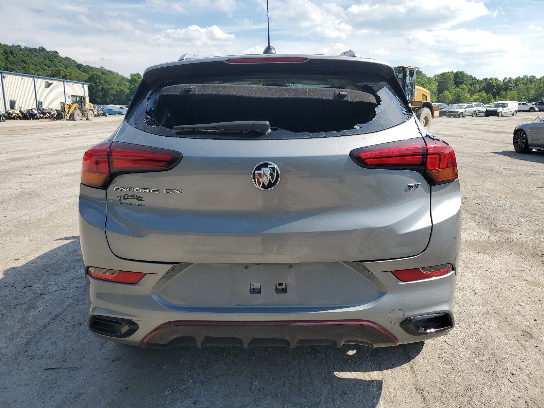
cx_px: 272
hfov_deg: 67.3
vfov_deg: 53.1
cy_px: 204
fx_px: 409
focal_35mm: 26
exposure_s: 1/2500
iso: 50
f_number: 1.5
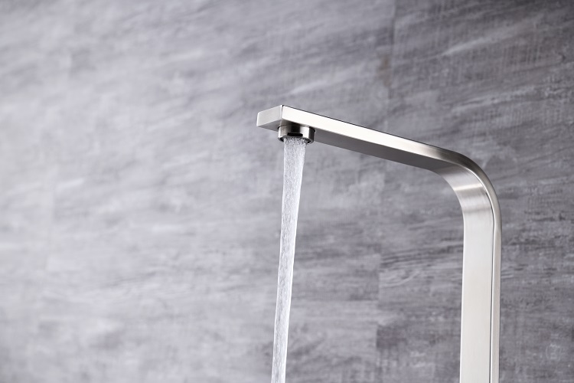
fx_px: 1116
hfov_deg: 28.8
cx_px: 287
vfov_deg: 19.5
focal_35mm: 70
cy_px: 192
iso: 100
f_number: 10
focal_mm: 70
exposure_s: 1/100
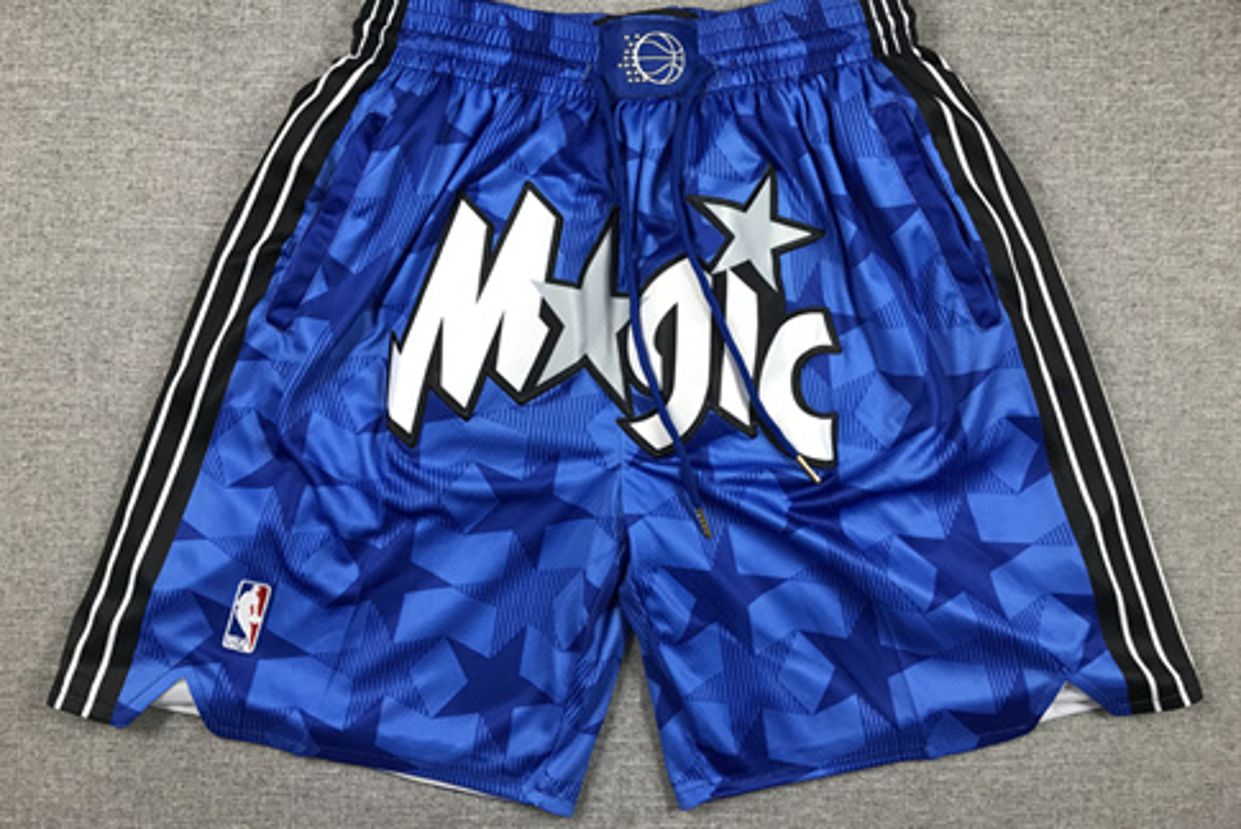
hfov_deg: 61.9
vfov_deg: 43.6
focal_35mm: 30
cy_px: 388
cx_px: 629
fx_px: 1035
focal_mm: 3.99
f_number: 1.8
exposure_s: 1/100
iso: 40
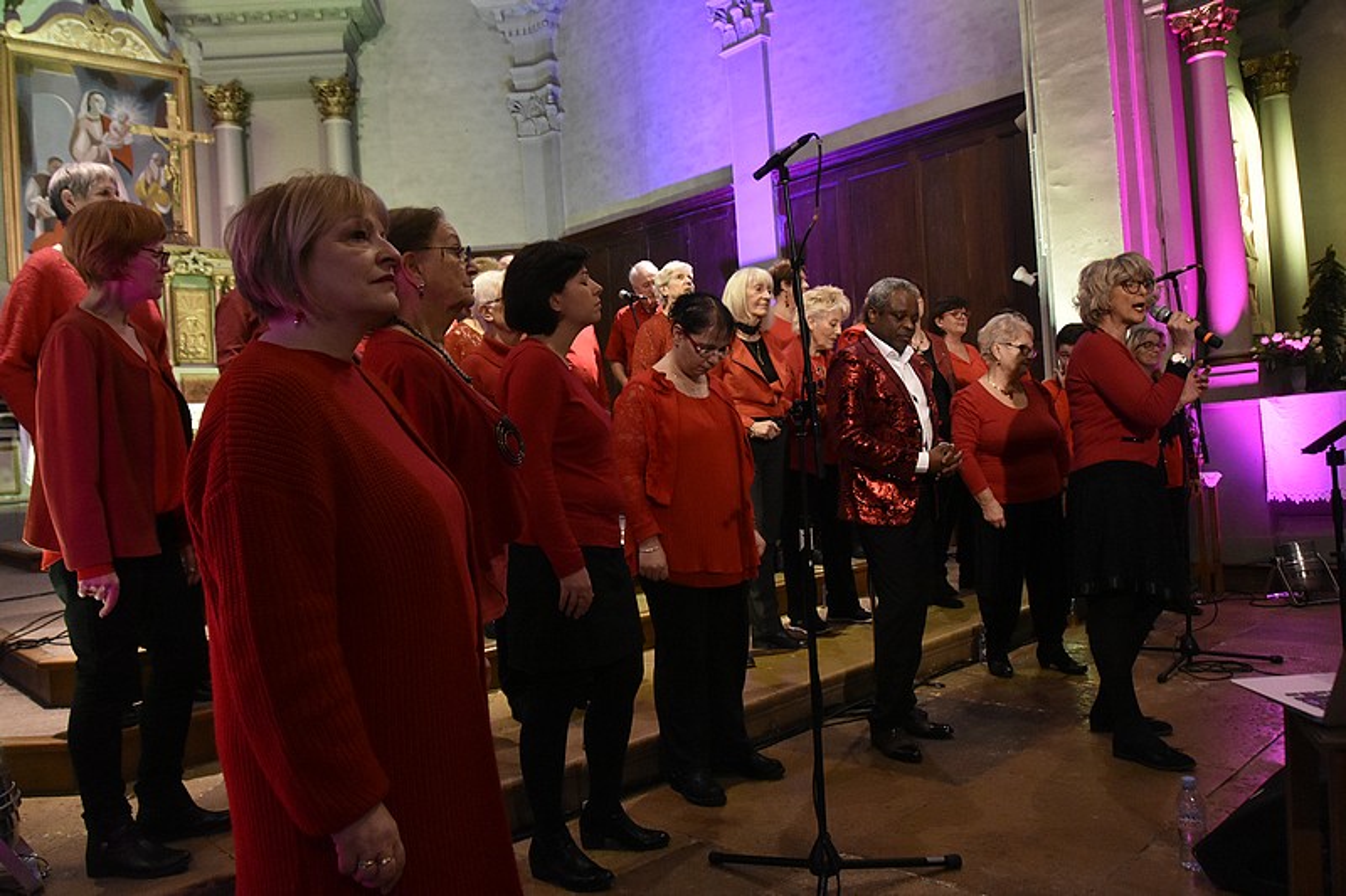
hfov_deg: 67.4
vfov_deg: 47.9
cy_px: 448
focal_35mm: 27
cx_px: 673
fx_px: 1009
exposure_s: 1/125
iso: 4000
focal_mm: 18
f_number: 5.6
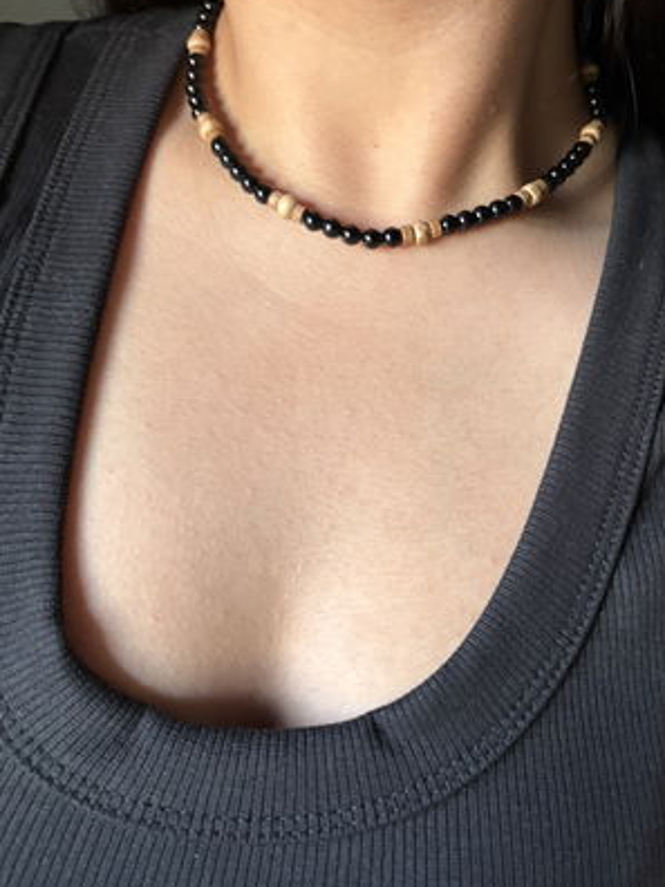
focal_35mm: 35
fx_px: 897
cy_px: 368
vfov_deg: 52.4
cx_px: 446
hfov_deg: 40.2
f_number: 1.6
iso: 500
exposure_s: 1/60
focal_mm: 5.96
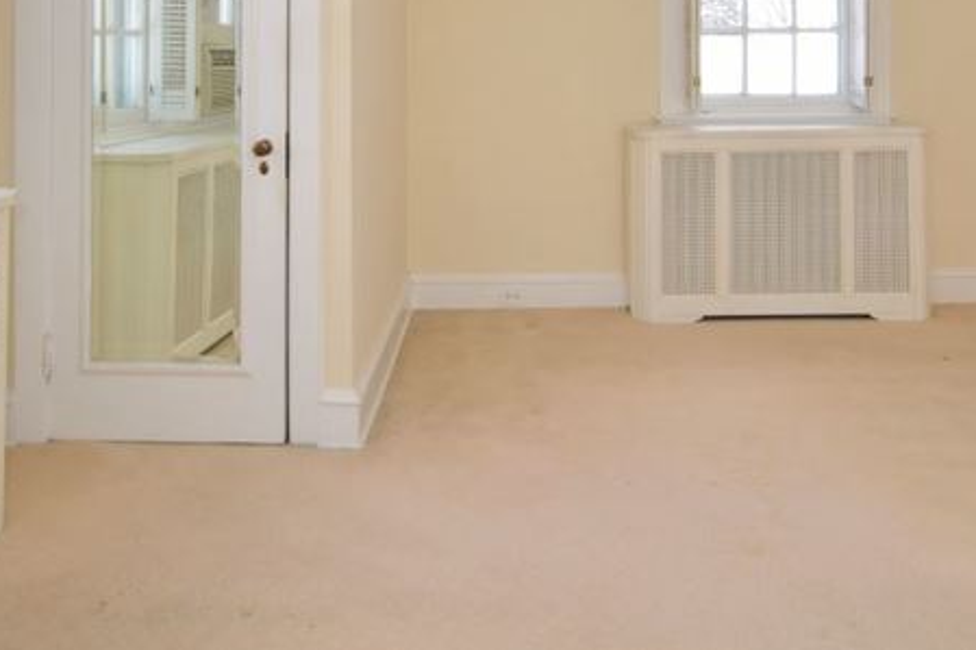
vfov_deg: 37.5
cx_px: 585
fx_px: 866
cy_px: 26
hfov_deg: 58.3
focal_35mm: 32
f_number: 3.5
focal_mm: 11
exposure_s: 1/100
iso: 100
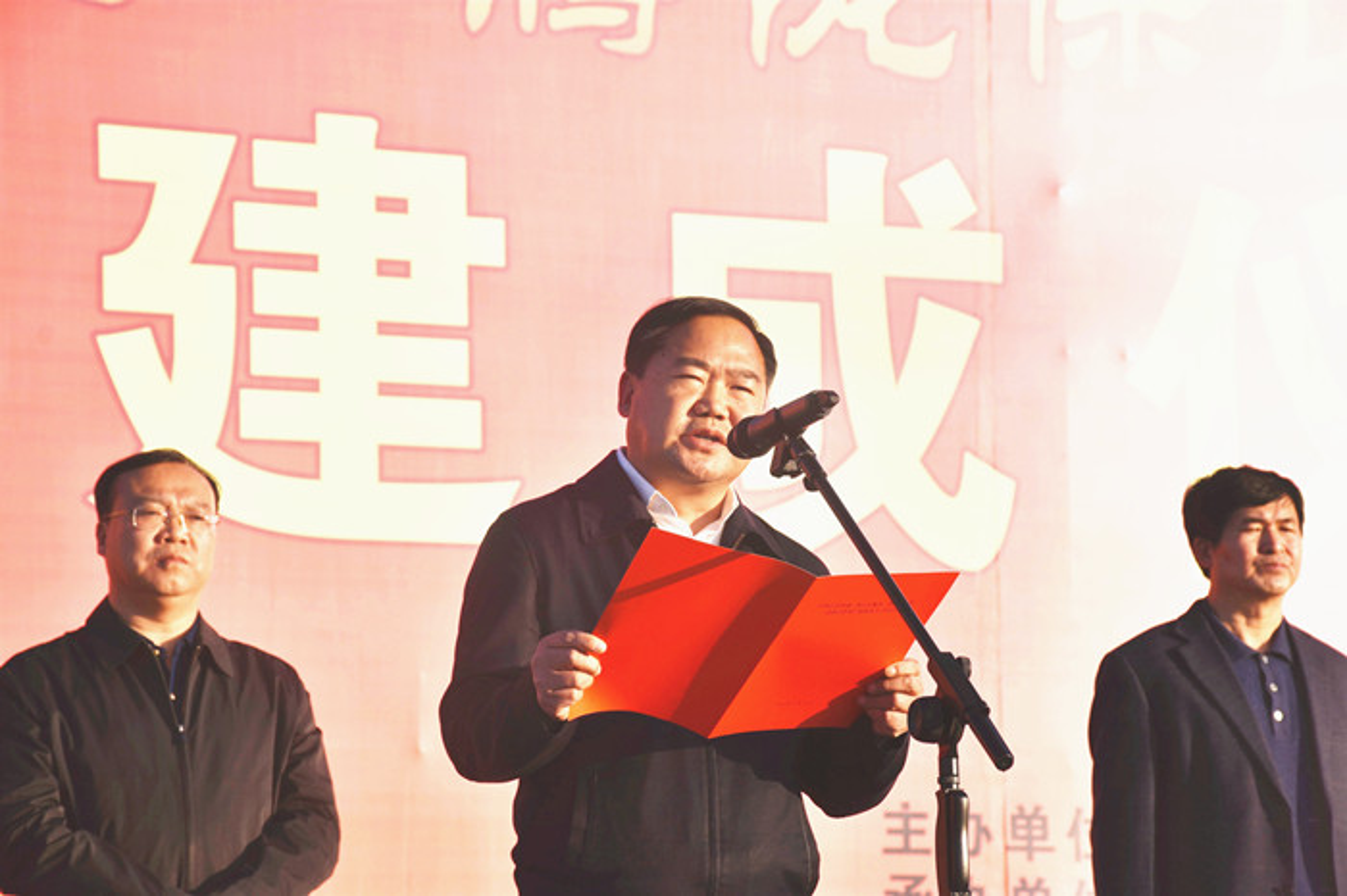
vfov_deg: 10.2
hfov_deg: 15.2
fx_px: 5049
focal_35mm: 135
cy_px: 448
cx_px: 674
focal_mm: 90
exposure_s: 1/500
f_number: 8
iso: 160
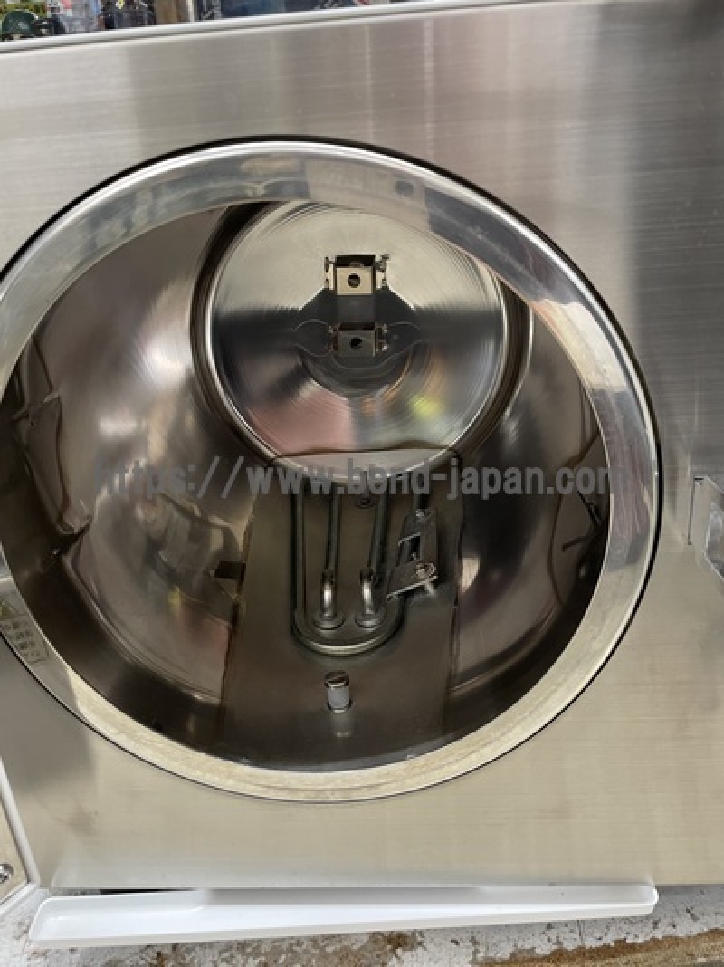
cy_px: 484
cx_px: 362
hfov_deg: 53.0
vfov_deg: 67.3
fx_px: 726
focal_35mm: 26
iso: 200
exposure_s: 1/50
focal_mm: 4.2
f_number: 1.6
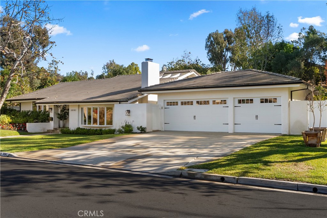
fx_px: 318
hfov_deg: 54.4
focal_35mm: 35
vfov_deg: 37.9
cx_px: 164
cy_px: 109
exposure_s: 1/200
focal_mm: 35
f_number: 9
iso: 640
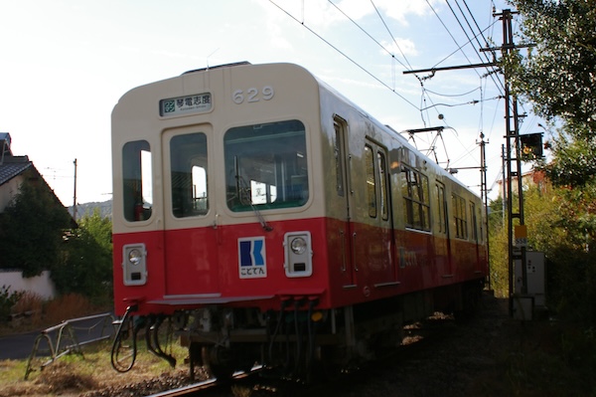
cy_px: 198
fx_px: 695
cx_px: 298
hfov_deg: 46.4
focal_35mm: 42
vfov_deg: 31.8
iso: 400
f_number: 4
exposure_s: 1/3000
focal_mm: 28
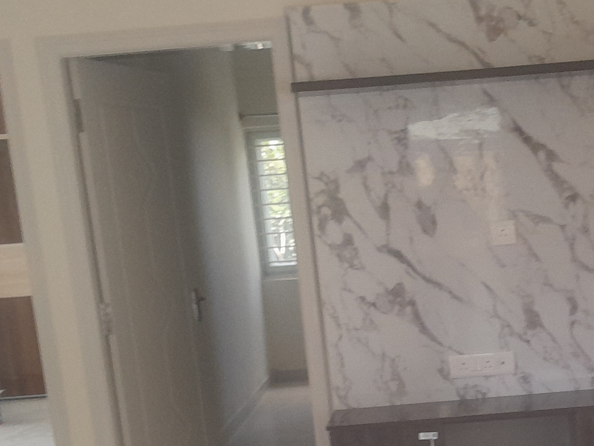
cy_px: 433
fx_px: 1150
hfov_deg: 28.3
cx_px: 484
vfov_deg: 21.3
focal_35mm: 67
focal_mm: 4
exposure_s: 1/50
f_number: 1.8
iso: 250
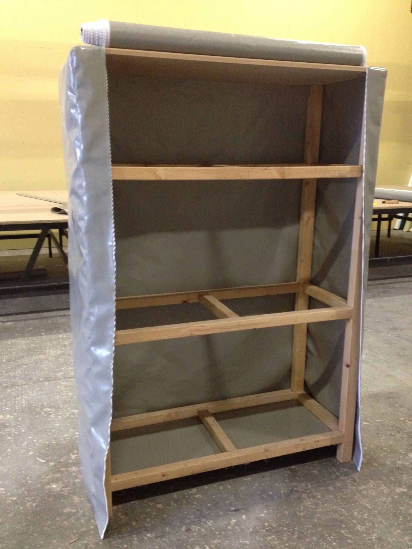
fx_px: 555
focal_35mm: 35
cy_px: 274
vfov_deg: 52.6
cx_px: 206
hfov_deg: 40.7
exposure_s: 1/15
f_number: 2.4
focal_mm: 4.28
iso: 400
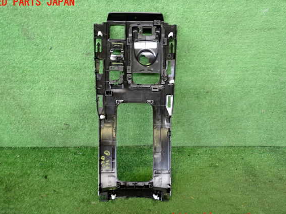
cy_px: 110
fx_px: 264
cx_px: 135
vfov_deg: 44.1
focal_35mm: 32
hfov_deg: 56.8
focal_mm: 5.4
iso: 320
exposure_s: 1/30
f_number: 2.3
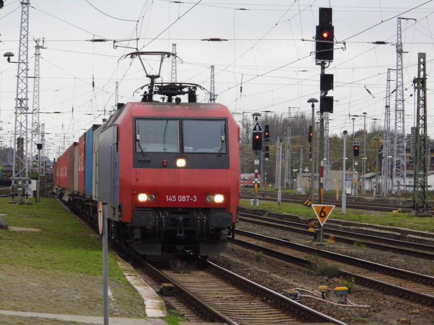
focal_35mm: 179
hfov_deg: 11.0
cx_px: 217
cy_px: 162
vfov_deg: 8.3
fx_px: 2244
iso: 200
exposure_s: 1/34
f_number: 5.1
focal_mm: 32.1
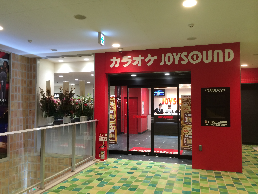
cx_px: 129
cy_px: 97
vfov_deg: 46.8
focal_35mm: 30
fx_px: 224
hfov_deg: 60.0
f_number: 2.2
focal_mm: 4.12
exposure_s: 1/30
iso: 64
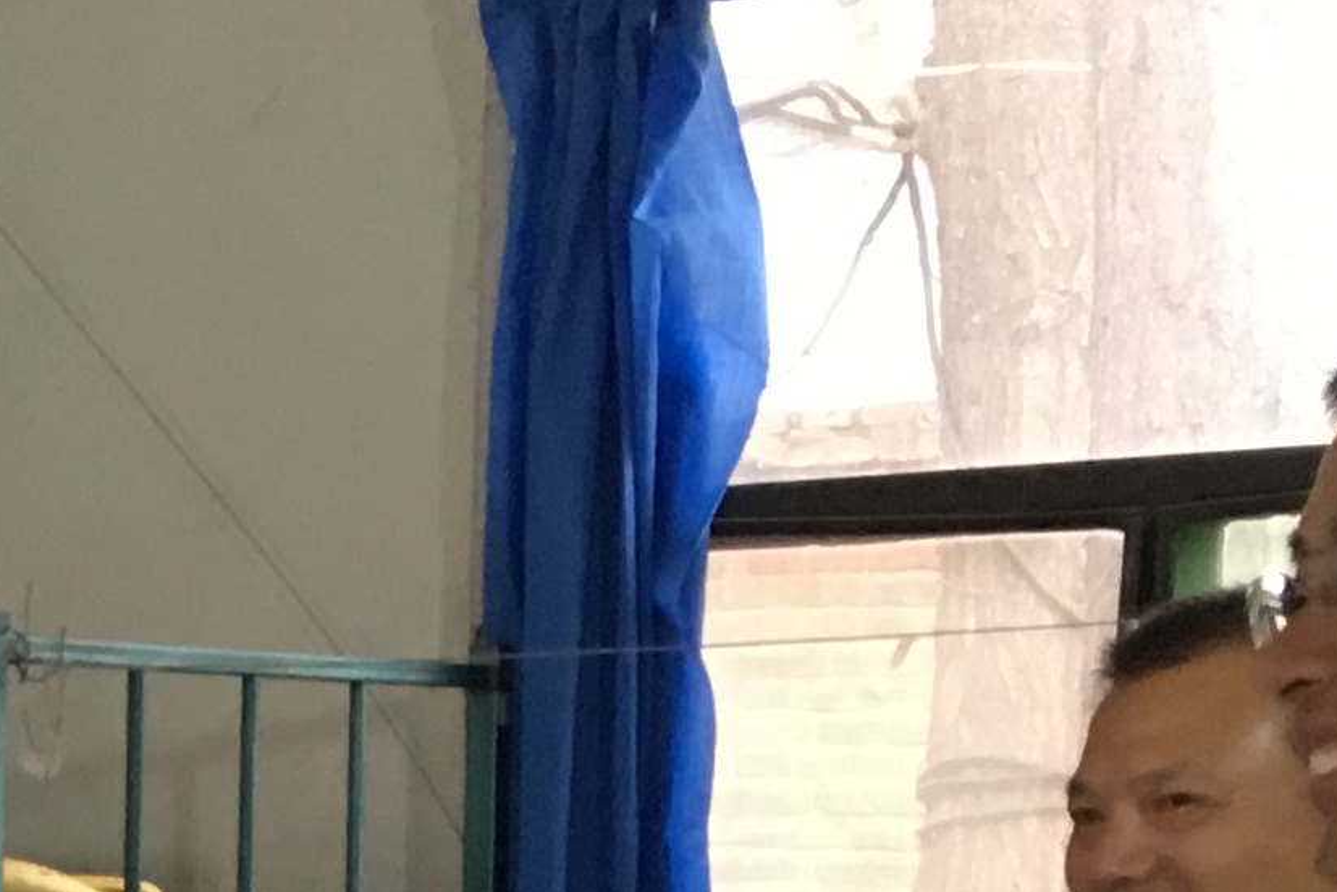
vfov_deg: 9.1
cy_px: 1430
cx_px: -1331
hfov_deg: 12.3
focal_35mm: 147
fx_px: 5461
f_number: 2.2
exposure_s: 1/17
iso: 80
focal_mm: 4.15
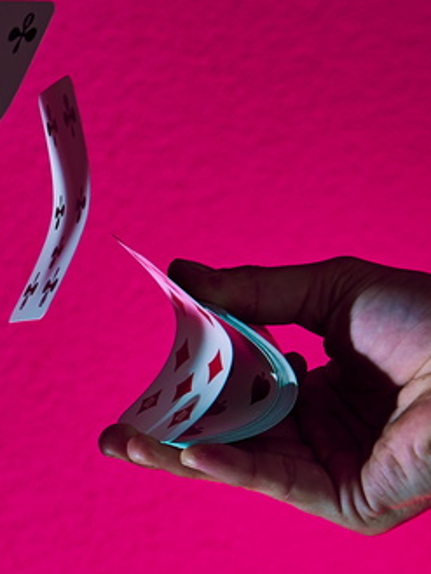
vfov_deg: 14.5
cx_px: -332
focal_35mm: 136
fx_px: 2256
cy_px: 366
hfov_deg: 10.3
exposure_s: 1/160
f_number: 4
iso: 100
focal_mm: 38
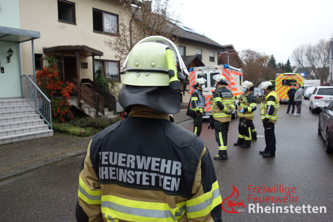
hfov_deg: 65.5
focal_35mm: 28
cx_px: 166
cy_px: 111
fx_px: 259
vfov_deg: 46.4
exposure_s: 1/80
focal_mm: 10.4
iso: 125
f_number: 3.5
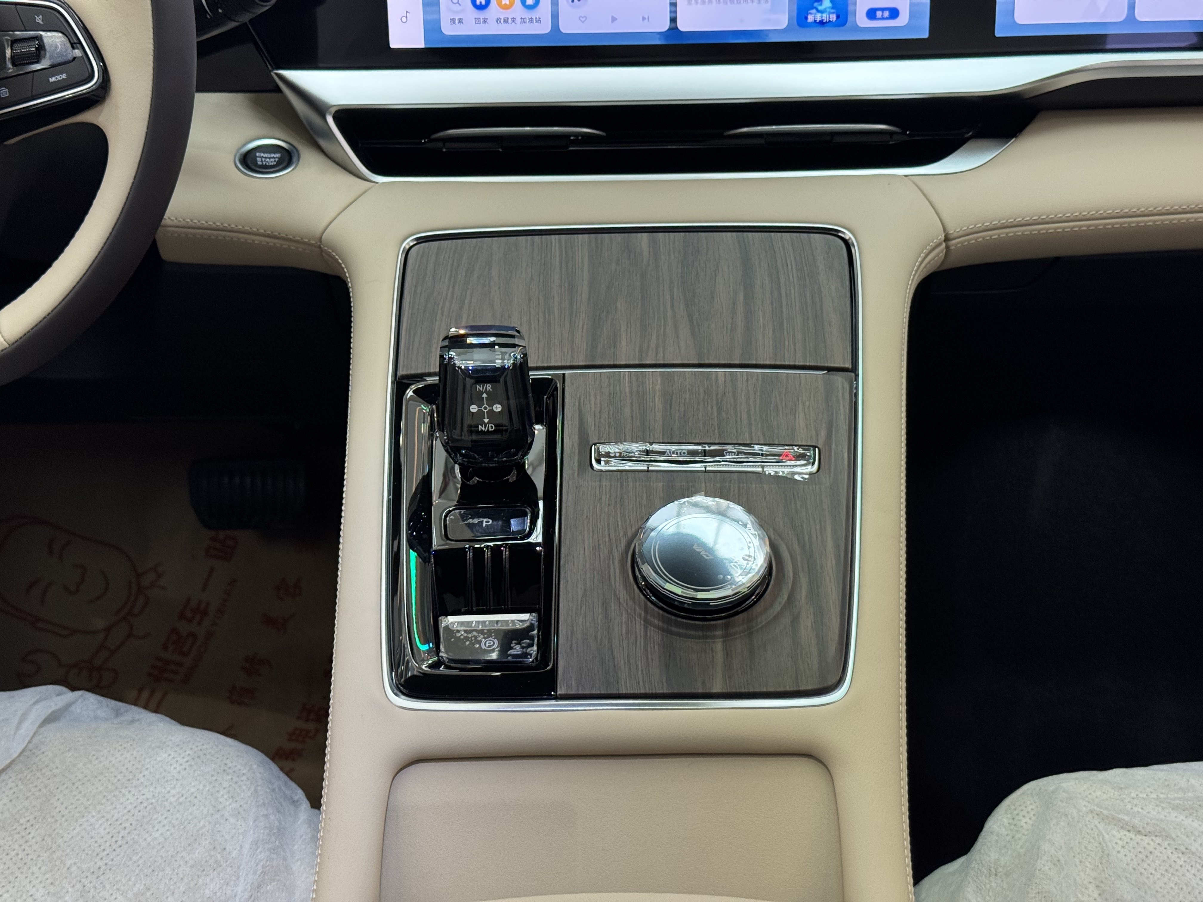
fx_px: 1668
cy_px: 451
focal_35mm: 48
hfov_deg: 39.7
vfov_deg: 30.3
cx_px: 602
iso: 320
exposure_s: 1/35
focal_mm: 6.76
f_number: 1.78
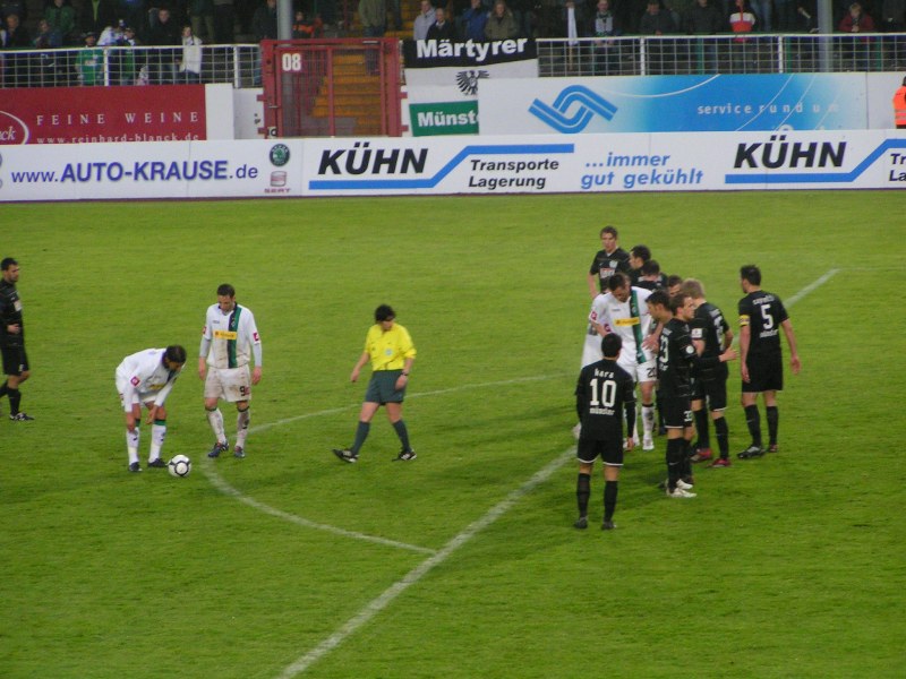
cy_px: 340
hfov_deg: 9.6
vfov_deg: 7.2
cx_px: 453
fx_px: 5392
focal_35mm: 206
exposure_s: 1/60
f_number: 3.5
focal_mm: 31.5
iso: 200
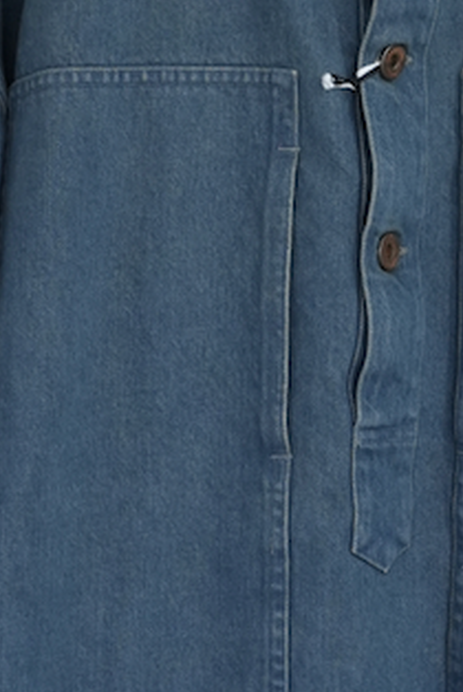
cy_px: 112
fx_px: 4235
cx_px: 395
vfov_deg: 9.3
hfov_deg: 6.2
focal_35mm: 220
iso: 1250
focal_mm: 54
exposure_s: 1/30
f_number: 11
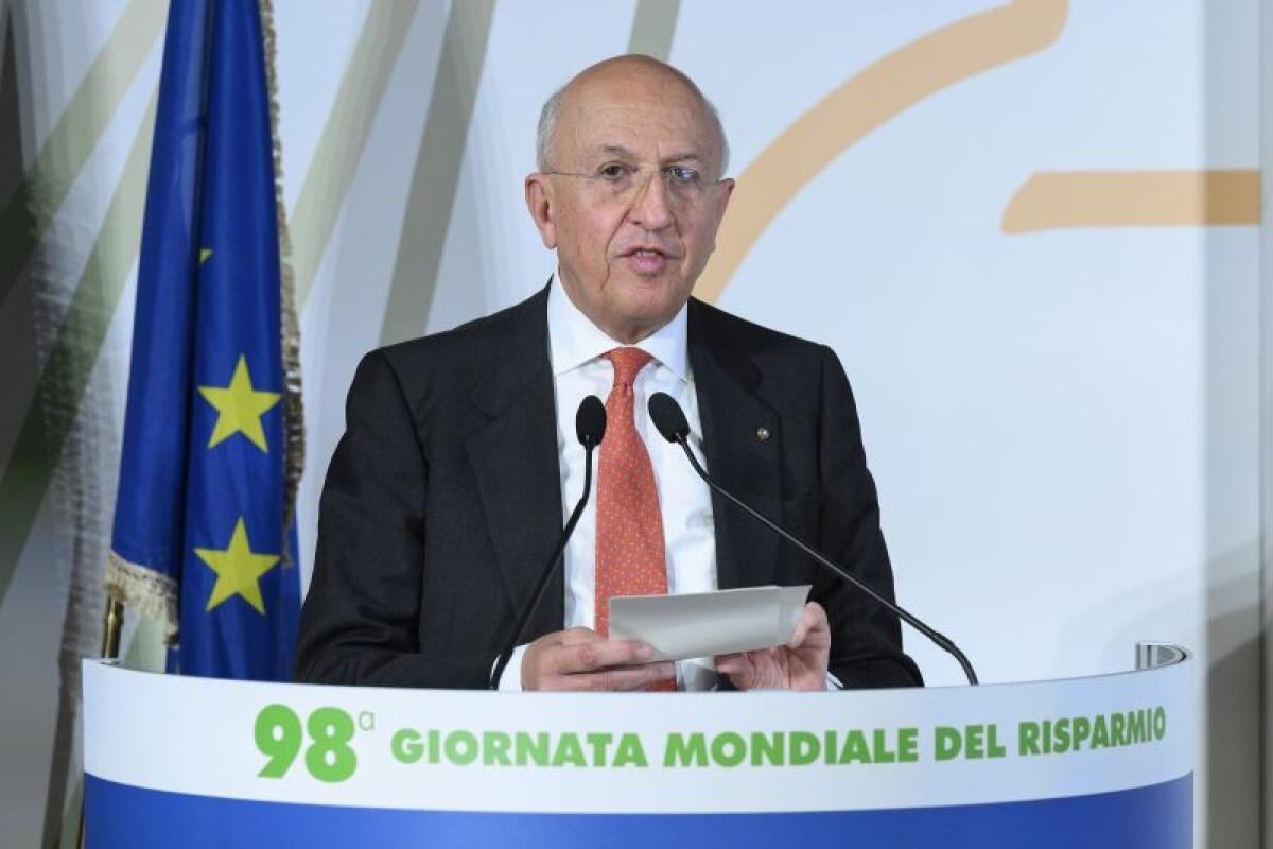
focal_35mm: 175
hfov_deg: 11.7
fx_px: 6188
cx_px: 636
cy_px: 424
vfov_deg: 7.8
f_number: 5
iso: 3200
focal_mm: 175
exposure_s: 1/250
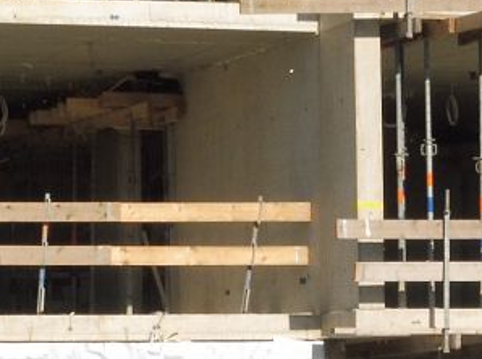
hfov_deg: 5.6
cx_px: 683
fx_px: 4862
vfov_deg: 4.2
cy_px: 182
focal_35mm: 350
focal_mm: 18.2
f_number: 7.1
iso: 100
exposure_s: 1/400
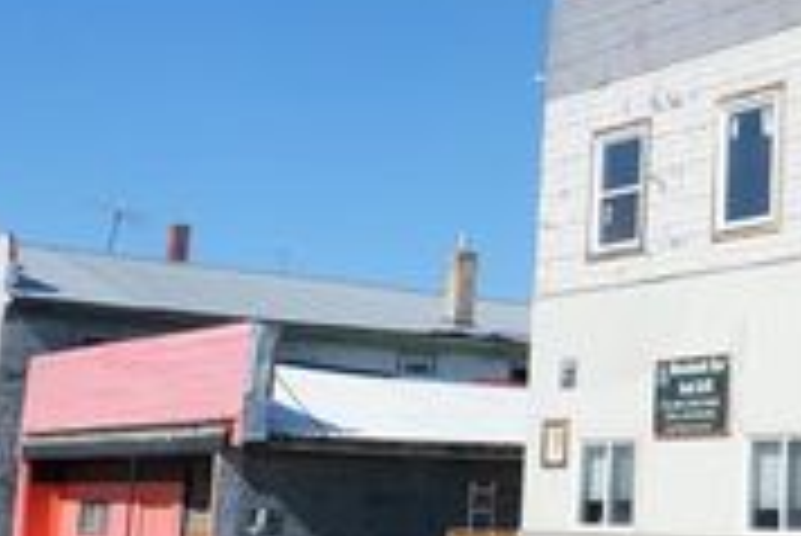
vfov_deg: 18.7
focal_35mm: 73
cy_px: 254
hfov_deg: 24.6
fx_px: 1626
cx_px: 1004
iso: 200
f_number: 9
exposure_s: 1/400
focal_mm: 17.5
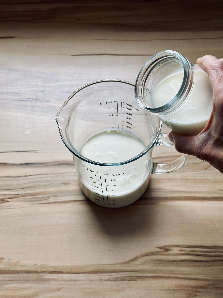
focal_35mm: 48
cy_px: 149
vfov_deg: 39.7
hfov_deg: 30.3
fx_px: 412
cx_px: 112
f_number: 1.78
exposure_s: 1/121
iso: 80
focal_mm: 6.86
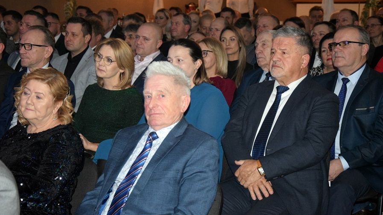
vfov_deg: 15.3
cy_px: 96
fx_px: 802
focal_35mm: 79
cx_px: 192
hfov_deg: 26.9
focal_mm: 50
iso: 3200
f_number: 5
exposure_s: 1/60
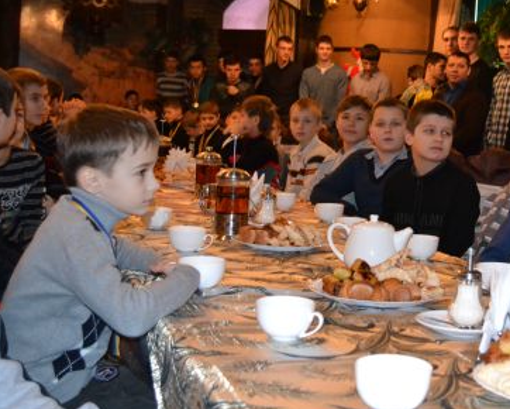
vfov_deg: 27.0
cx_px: 373
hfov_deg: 33.0
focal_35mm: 56
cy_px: 145
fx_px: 846
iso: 3200
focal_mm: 24
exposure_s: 1/60
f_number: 4
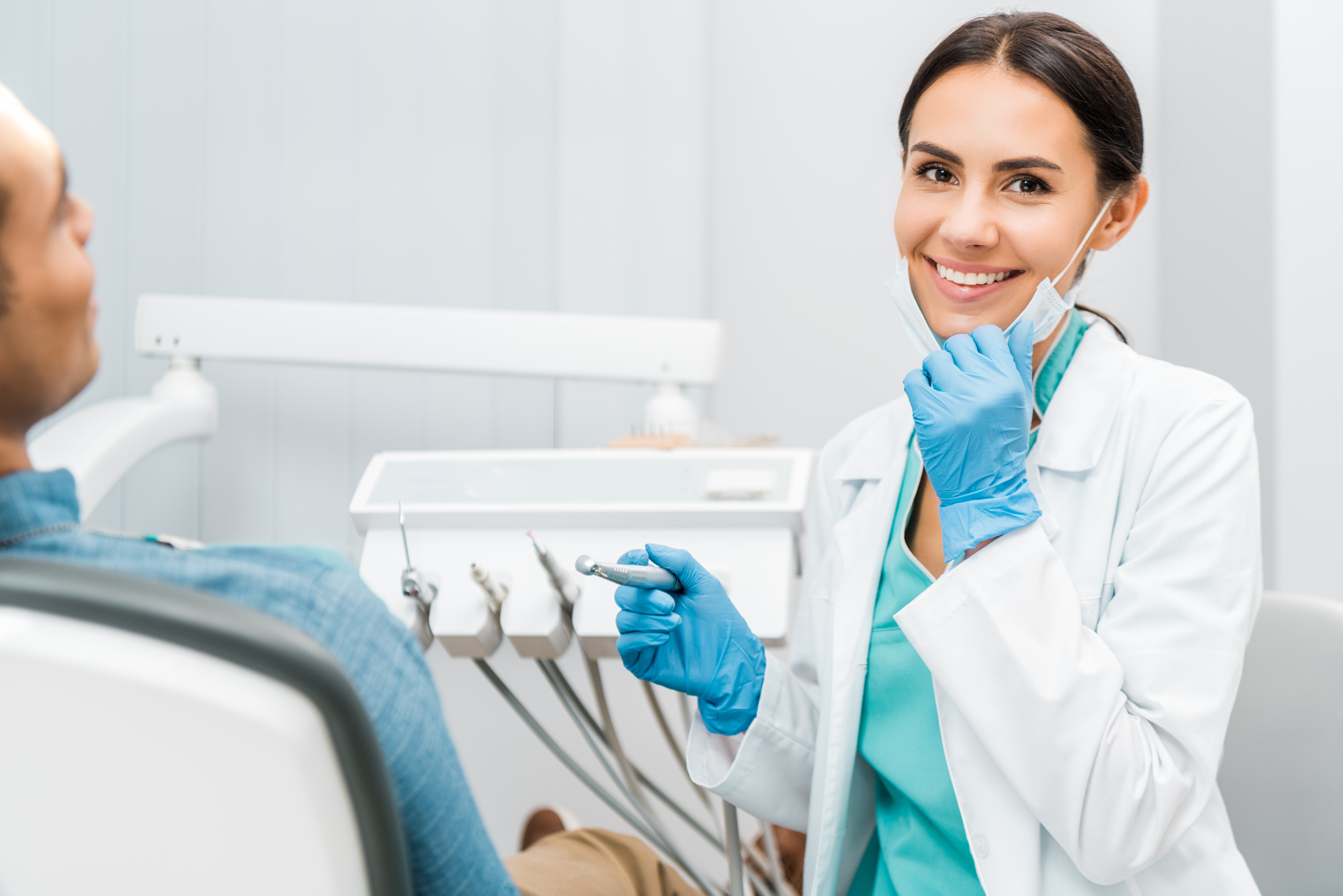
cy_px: 448
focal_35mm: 50
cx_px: 672
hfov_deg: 39.6
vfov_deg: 27.0
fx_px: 1866
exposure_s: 1/200
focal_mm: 50
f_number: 3.2
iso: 200
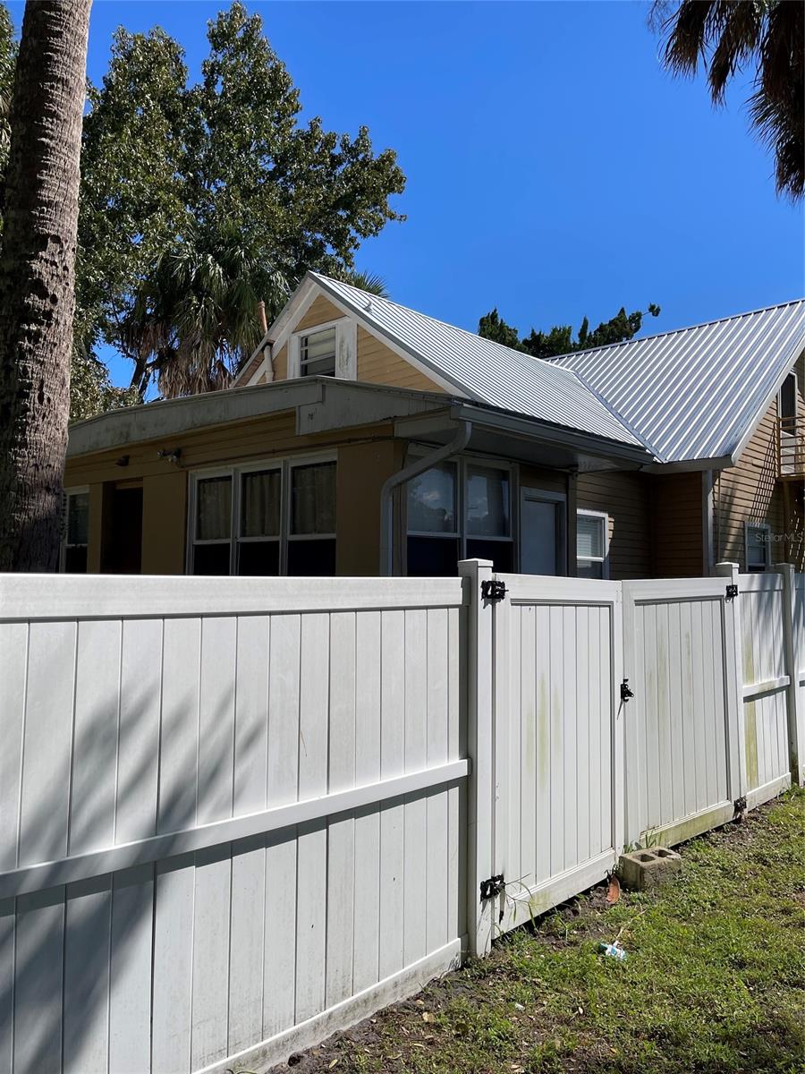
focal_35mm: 26
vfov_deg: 67.3
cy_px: 537
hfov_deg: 53.1
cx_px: 402
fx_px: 806
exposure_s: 1/5917
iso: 32
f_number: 1.6
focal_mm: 5.1
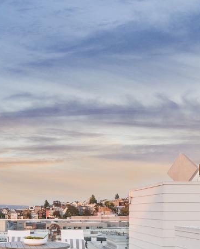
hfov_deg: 34.1
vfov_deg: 40.6
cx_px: 45
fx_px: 318
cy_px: 208
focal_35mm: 43
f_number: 8
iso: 320
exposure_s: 1/25
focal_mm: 14
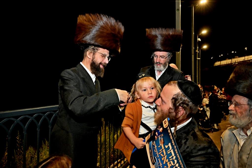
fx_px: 168
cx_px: 126
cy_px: 84
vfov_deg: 53.1
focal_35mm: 24
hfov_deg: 73.7
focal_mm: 24
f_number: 4
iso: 1600
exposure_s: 1/200
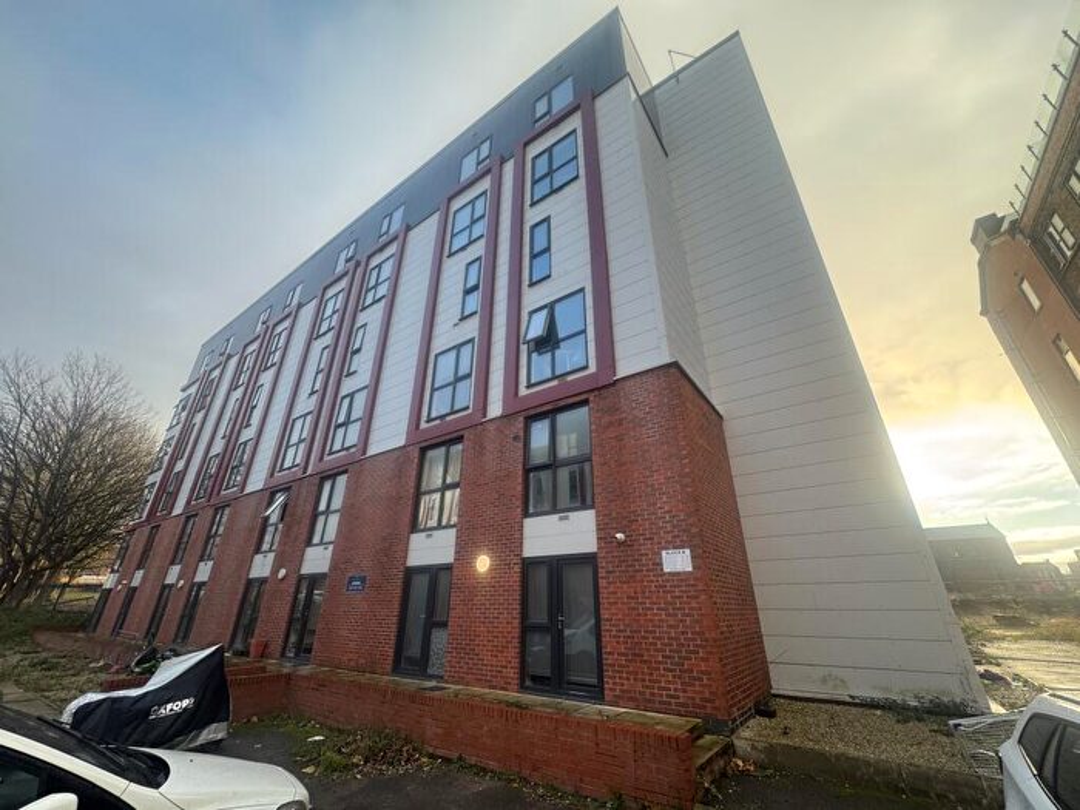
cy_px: 405
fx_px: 437
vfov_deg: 85.7
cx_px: 540
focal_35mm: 14
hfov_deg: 102.1
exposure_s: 1/173
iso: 40
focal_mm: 2.22
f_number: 2.2
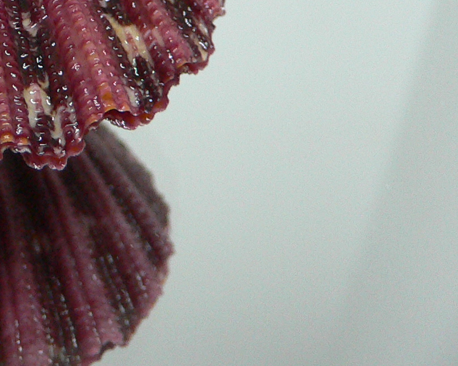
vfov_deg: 17.6
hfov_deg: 20.9
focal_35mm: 85
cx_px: -99
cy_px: -8
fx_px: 1152
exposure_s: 1/30
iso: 200
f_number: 2.8
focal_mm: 4.6
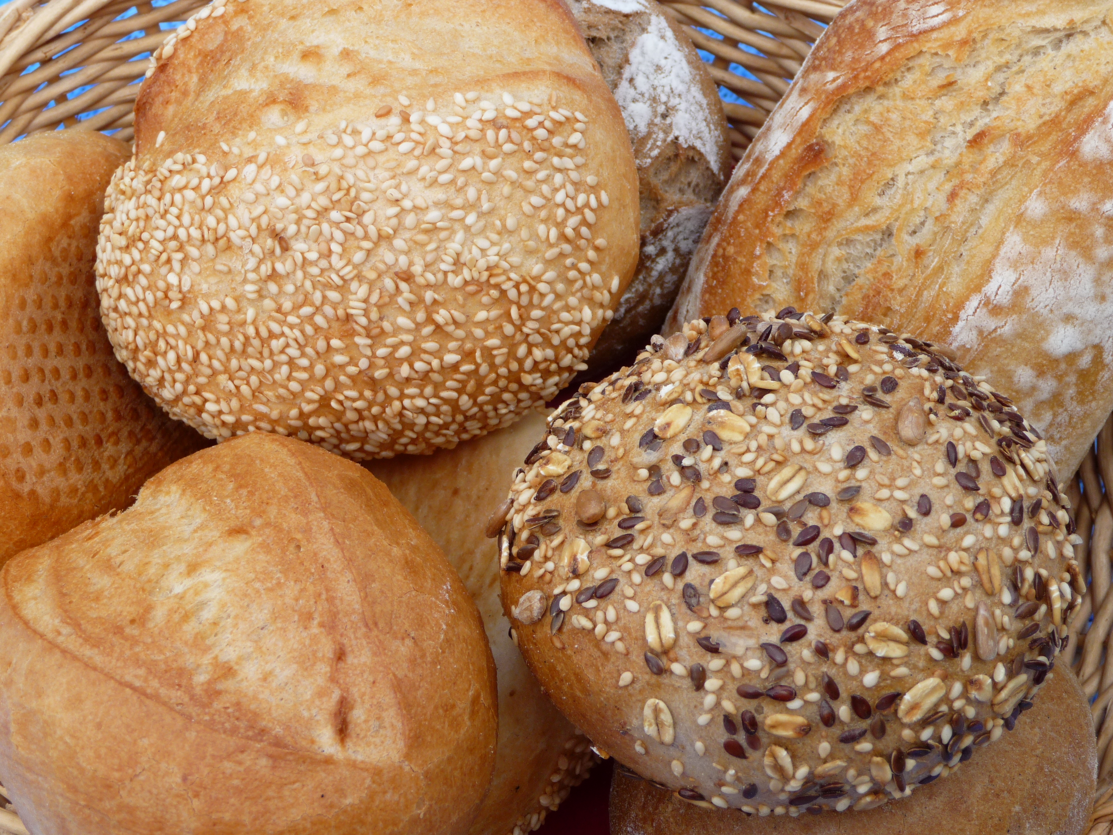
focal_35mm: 77
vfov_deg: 19.1
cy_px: 418
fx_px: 2476
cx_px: 556
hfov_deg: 25.3
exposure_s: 1/200
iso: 100
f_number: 4.6
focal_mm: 13.1
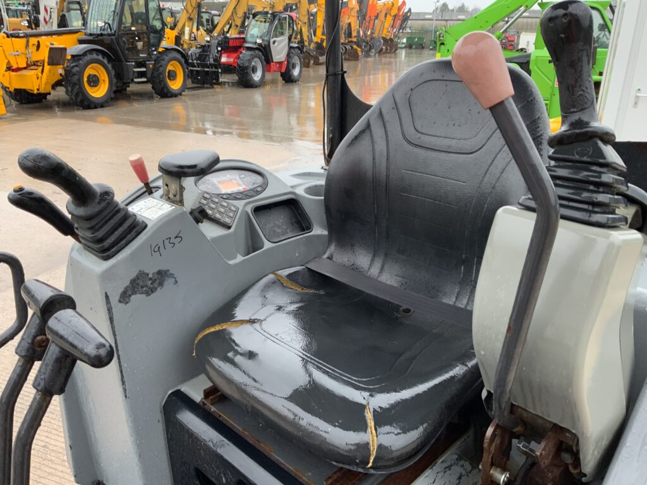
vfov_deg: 48.2
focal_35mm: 29
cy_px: 242
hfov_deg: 61.7
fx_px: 542
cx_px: 324
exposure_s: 1/87
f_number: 1.8
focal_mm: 3
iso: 64
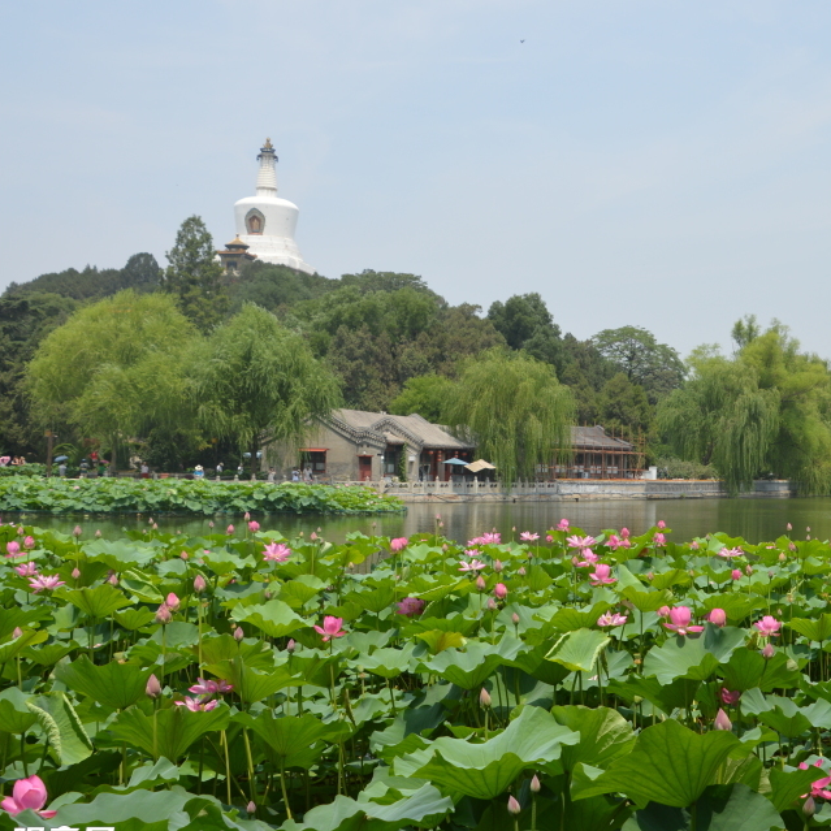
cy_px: 421
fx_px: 1331
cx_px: 657
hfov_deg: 33.7
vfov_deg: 34.7
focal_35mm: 49
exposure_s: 1/250
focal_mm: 24
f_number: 8
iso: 100
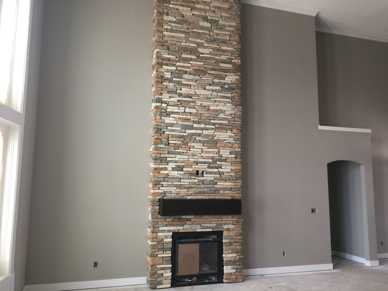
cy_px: 146
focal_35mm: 29
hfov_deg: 61.7
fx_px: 325
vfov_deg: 48.2
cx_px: 194
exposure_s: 1/30
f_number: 2.2
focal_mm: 4.15
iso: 50
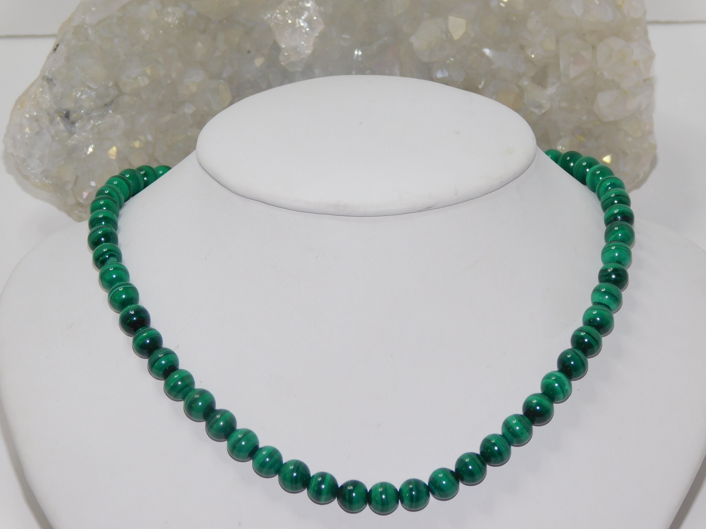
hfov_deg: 13.3
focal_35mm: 148
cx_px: 353
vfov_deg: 10.0
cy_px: 264
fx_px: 3018
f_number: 5.1
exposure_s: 1/60
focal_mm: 26.3
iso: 200
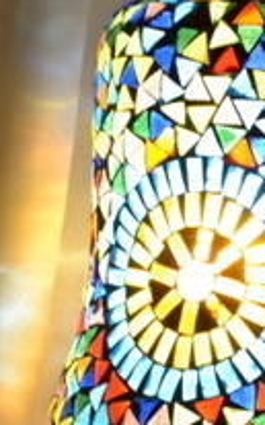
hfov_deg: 13.9
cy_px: 376
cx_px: 276
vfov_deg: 22.1
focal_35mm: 92
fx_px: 1065
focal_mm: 26
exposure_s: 1/50
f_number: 4.2
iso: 400
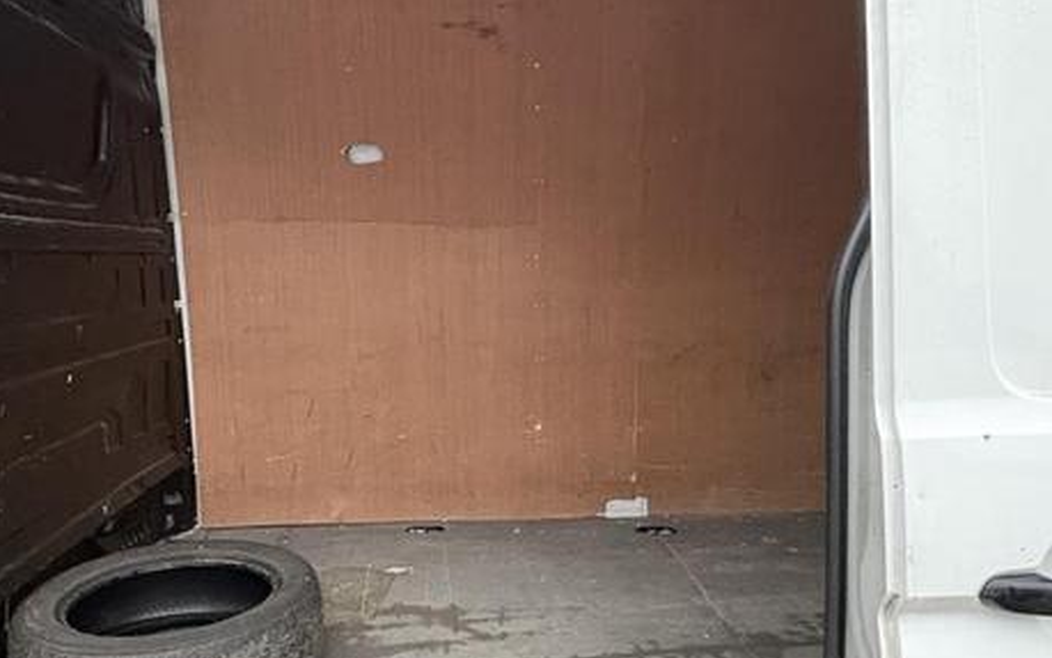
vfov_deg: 43.1
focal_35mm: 29
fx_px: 832
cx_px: 431
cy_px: 362
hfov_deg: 64.1
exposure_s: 1/60
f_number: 2.2
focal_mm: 2.22
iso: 800
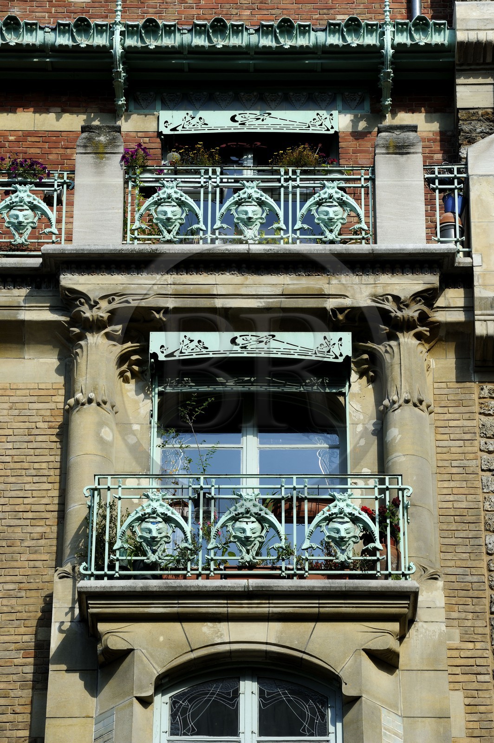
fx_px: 2990
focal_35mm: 145
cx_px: 247
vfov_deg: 14.2
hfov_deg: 9.4
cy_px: 372
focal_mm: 145
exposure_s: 1/200
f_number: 10
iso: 200
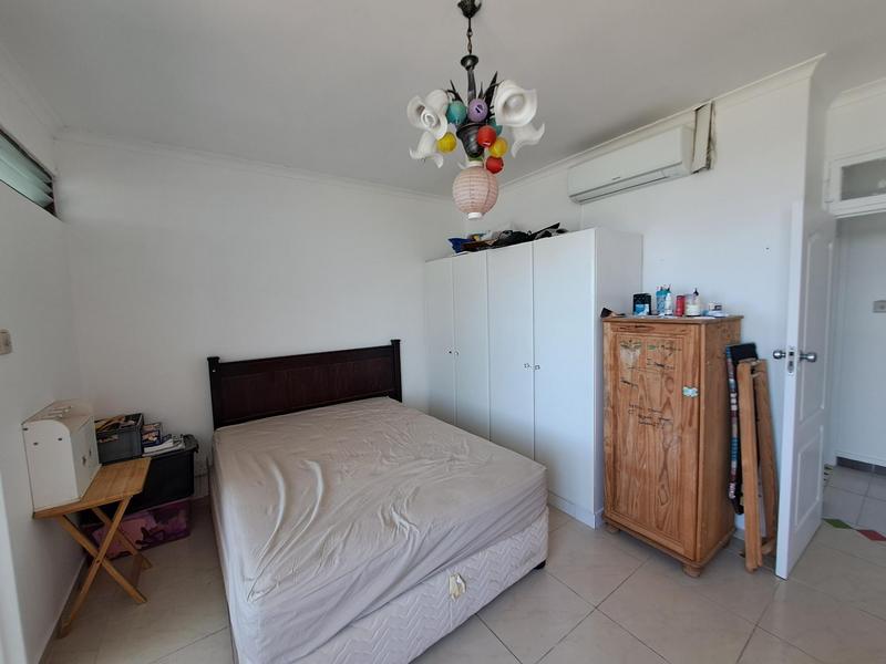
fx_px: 333
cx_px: 443
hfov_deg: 106.2
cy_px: 332
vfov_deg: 89.9
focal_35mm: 13
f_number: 2.2
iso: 50
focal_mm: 1.42
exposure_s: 1/50
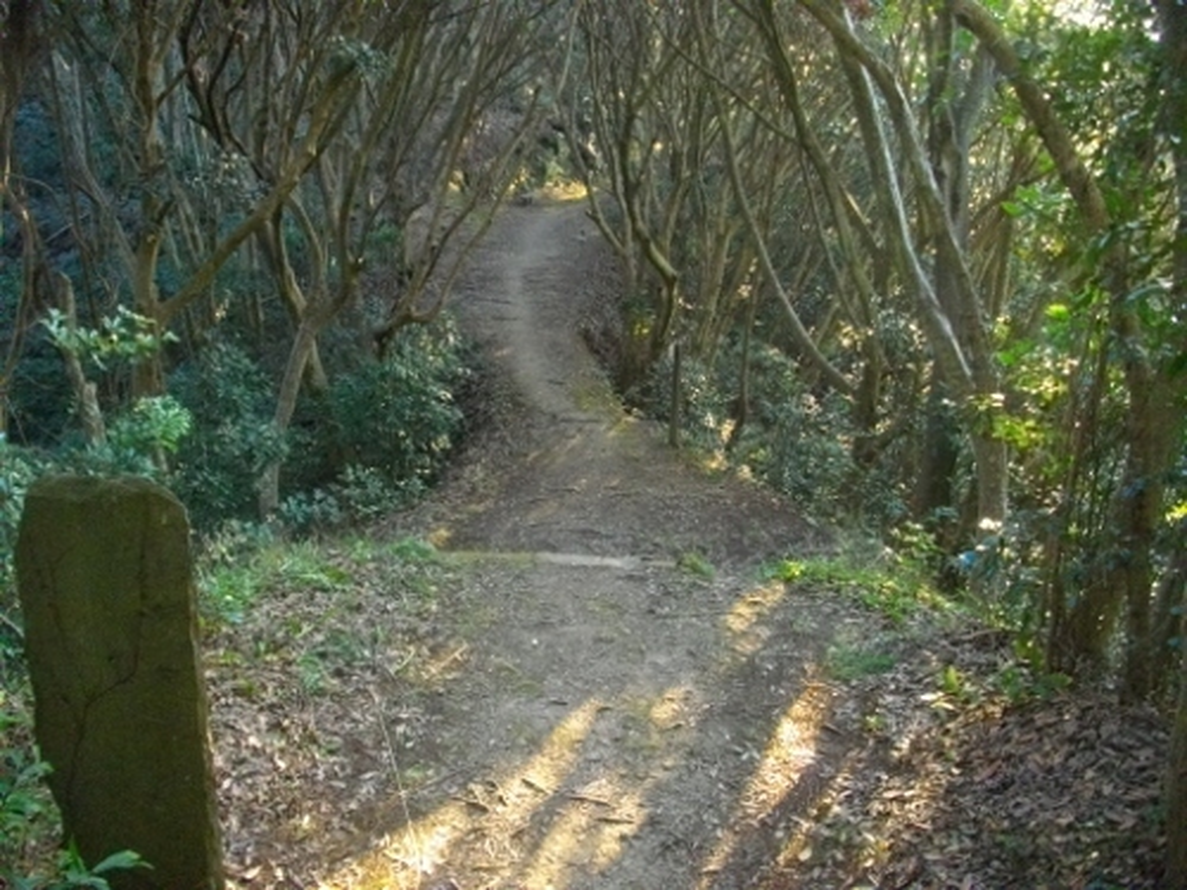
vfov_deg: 44.2
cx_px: 594
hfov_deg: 56.8
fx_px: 1097
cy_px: 445
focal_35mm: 32
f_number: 2.9
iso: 460
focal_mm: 5.7
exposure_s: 1/50
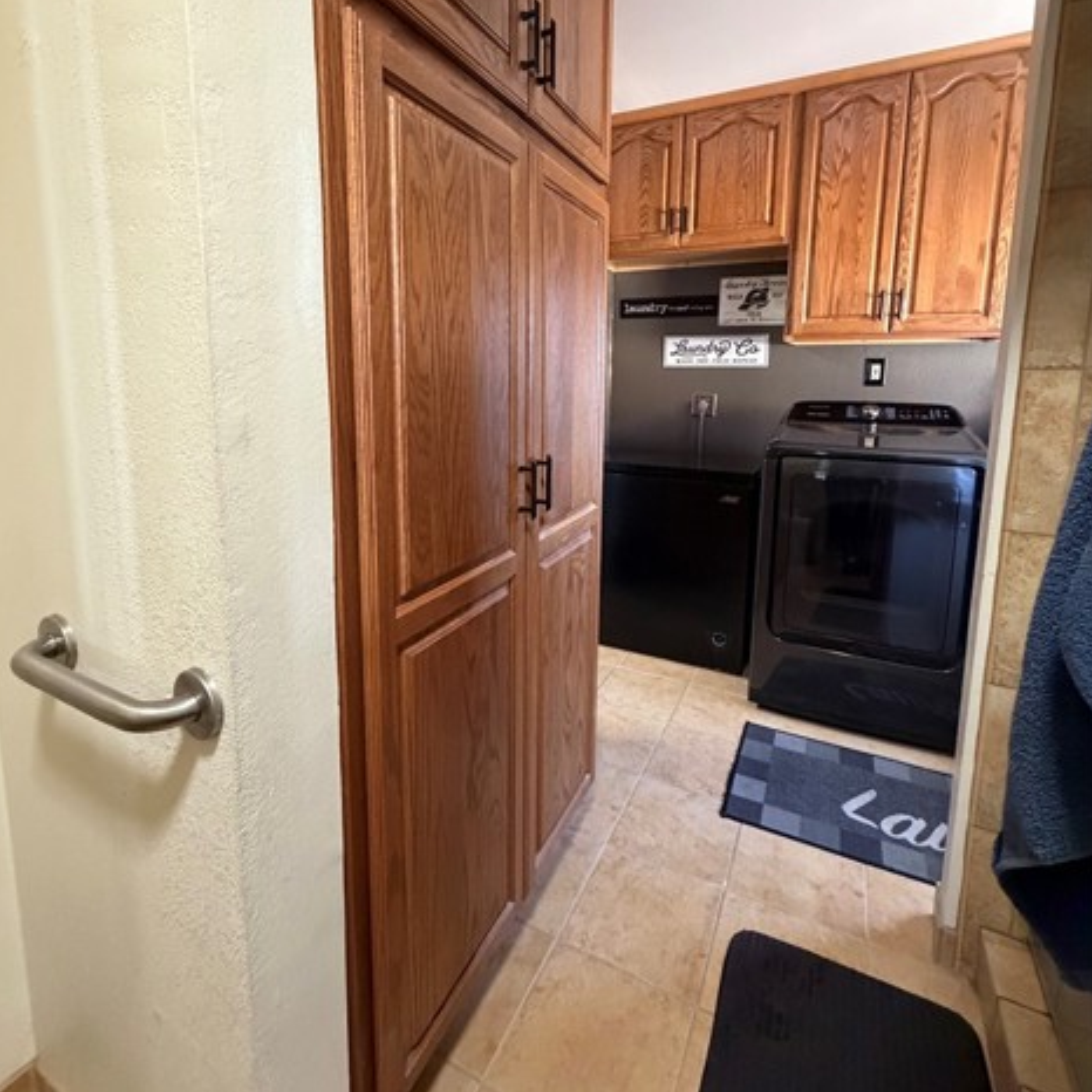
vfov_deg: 83.4
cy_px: 462
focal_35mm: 17
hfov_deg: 84.0
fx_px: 607
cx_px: 539
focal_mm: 2.22
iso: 640
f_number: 2.2
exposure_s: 1/60
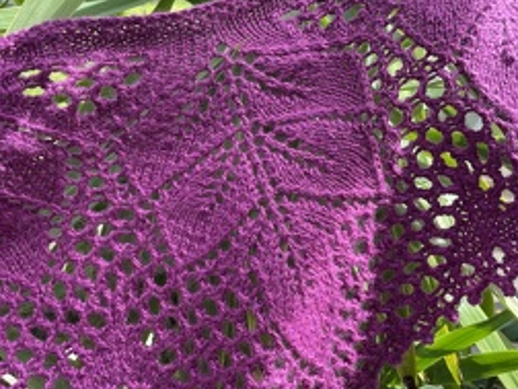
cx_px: 237
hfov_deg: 51.3
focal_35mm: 36
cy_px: 220
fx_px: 539
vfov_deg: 39.6
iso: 32
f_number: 1.6
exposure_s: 1/173
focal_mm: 4.2
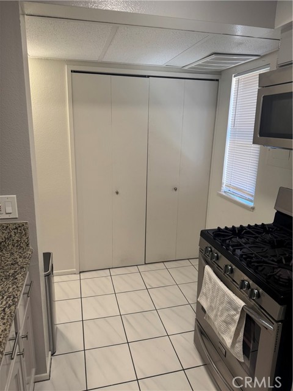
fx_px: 271
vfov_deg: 71.6
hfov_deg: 56.8
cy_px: 196
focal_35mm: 24
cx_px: 146
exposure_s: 1/100
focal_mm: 6.76
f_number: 1.78
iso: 200
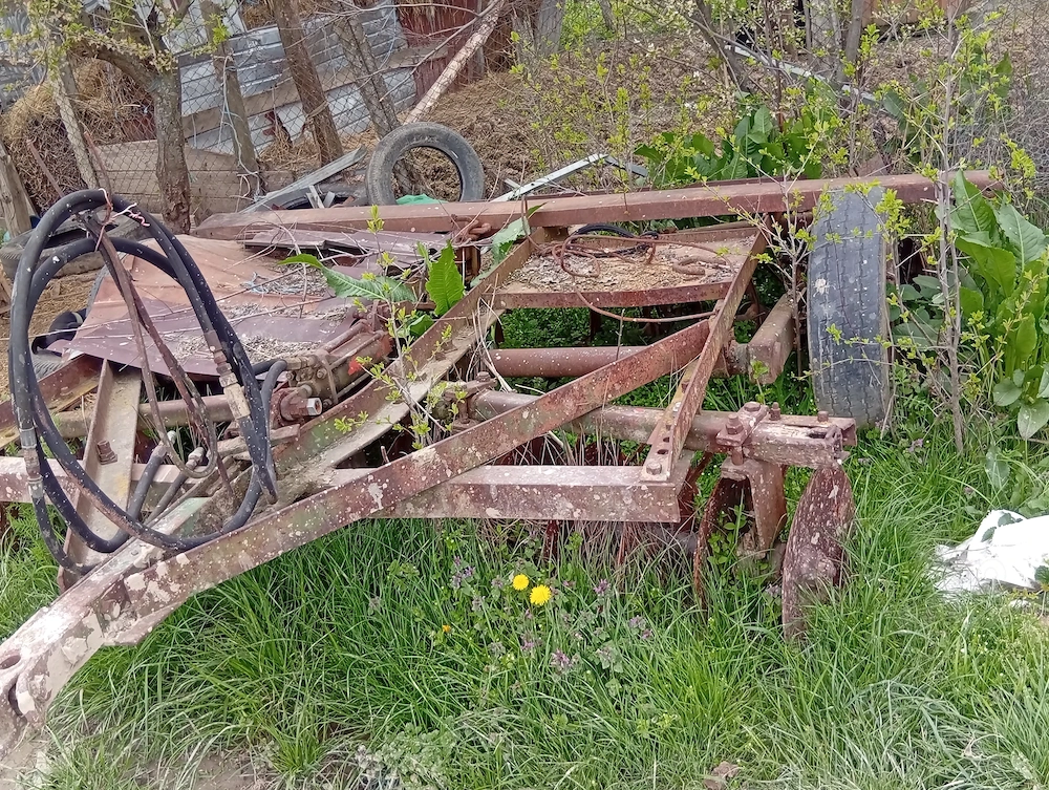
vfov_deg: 40.8
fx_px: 1062
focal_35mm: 35
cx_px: 524
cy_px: 395
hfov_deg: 52.6
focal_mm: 3.84
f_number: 1.8
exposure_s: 1/201
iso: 50
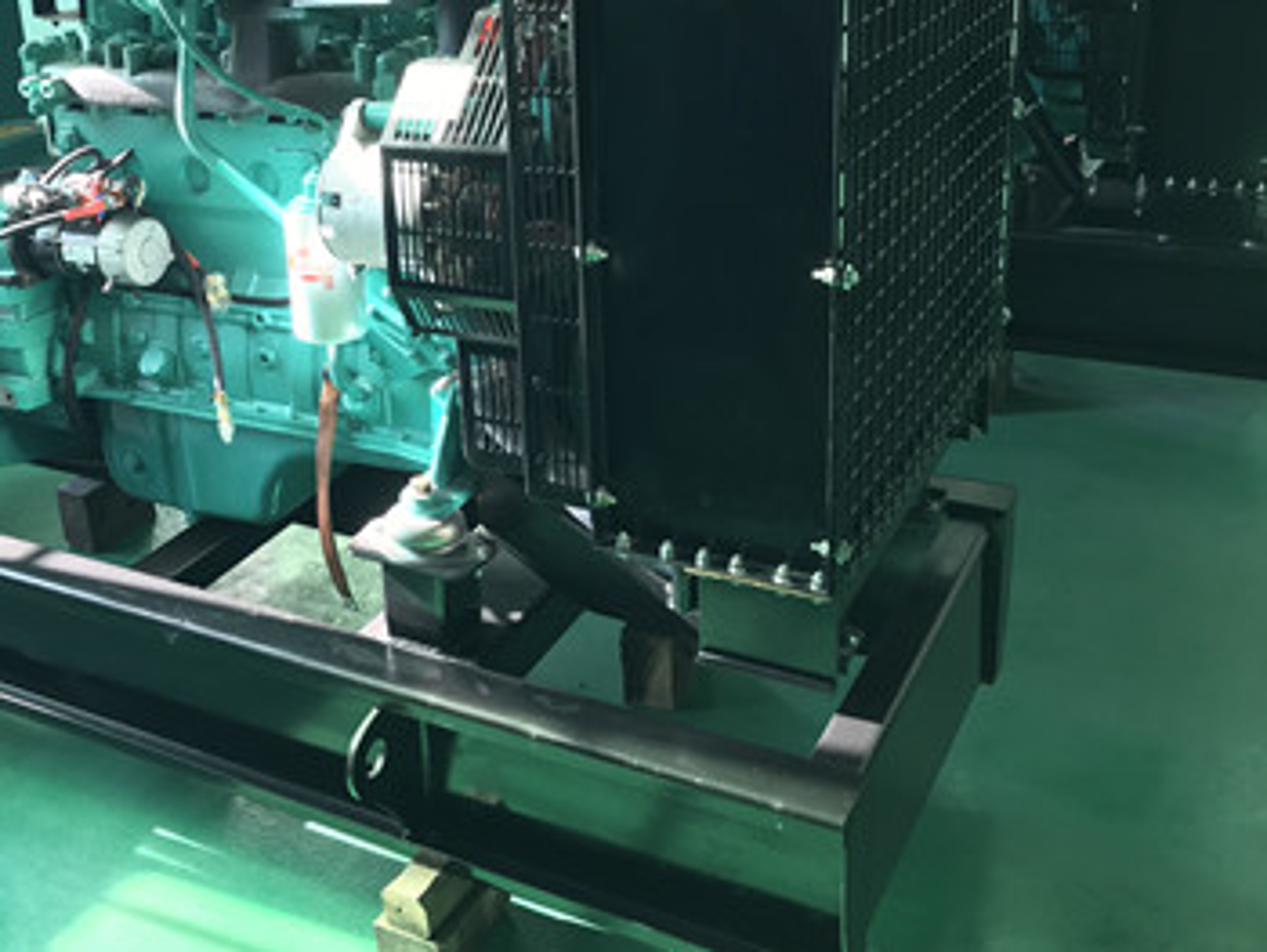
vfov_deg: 35.8
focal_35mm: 40
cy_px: 346
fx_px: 1465
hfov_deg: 45.8
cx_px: 384
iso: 32
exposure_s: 1/50
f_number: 1.8
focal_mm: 3.99
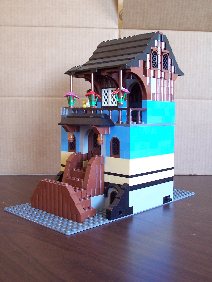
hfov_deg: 34.3
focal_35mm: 42
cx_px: 106
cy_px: 141
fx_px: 343
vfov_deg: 44.8
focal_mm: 7
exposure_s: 1/10
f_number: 3
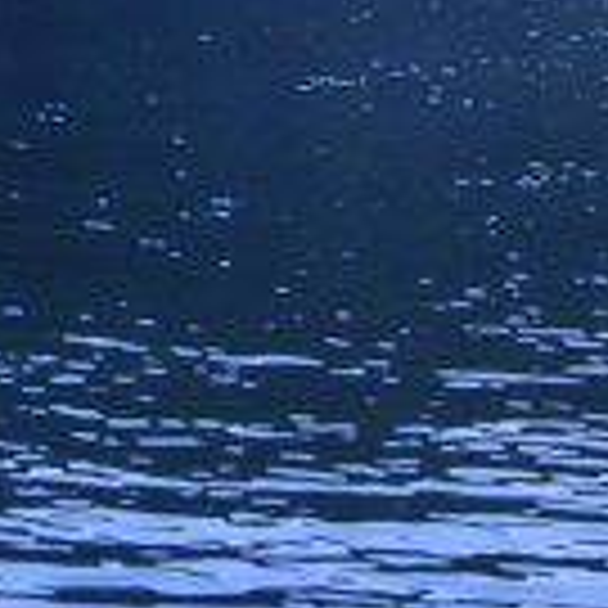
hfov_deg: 10.8
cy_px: 27
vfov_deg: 10.9
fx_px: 3160
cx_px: -90
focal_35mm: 159
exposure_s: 1/84.3
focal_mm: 5.8
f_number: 2.8
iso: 100
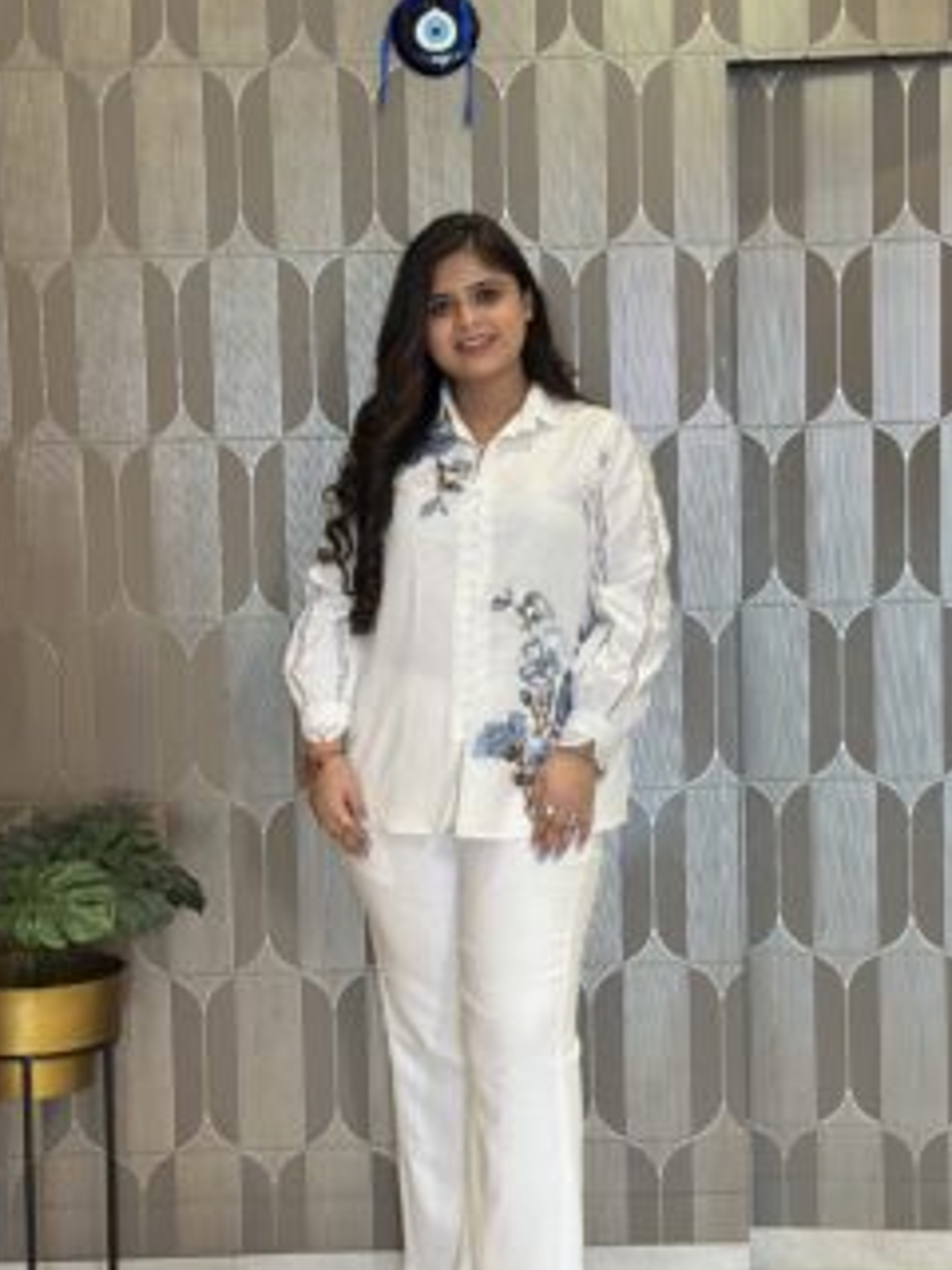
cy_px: 706
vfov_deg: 32.2
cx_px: 476
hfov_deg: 24.4
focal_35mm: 60
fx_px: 2200
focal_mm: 6.86
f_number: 1.78
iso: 125
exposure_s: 1/100
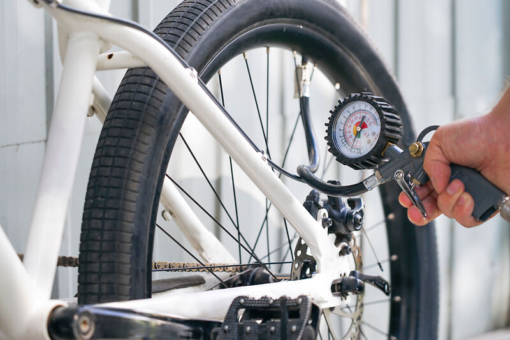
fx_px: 1487
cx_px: 255
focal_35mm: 105
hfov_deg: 19.5
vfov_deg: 13.0
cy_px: 170
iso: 200
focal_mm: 105
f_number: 4
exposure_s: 1/125
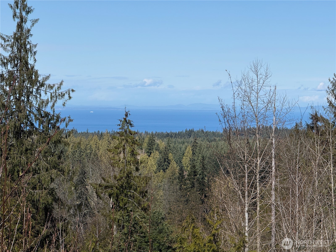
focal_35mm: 120
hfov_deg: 16.4
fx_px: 1165
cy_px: 126
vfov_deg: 12.3
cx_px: 168
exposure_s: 1/2358
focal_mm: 15.66
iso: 50
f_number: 2.8
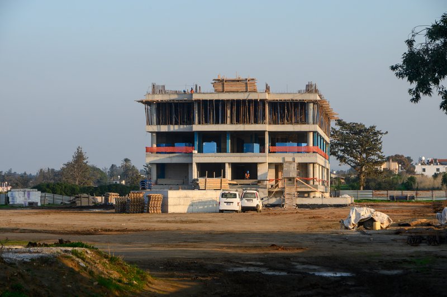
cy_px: 148
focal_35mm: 140
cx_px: 224
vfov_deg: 9.8
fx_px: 1737
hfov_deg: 14.7
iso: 640
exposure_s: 1/640
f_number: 9
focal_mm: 140
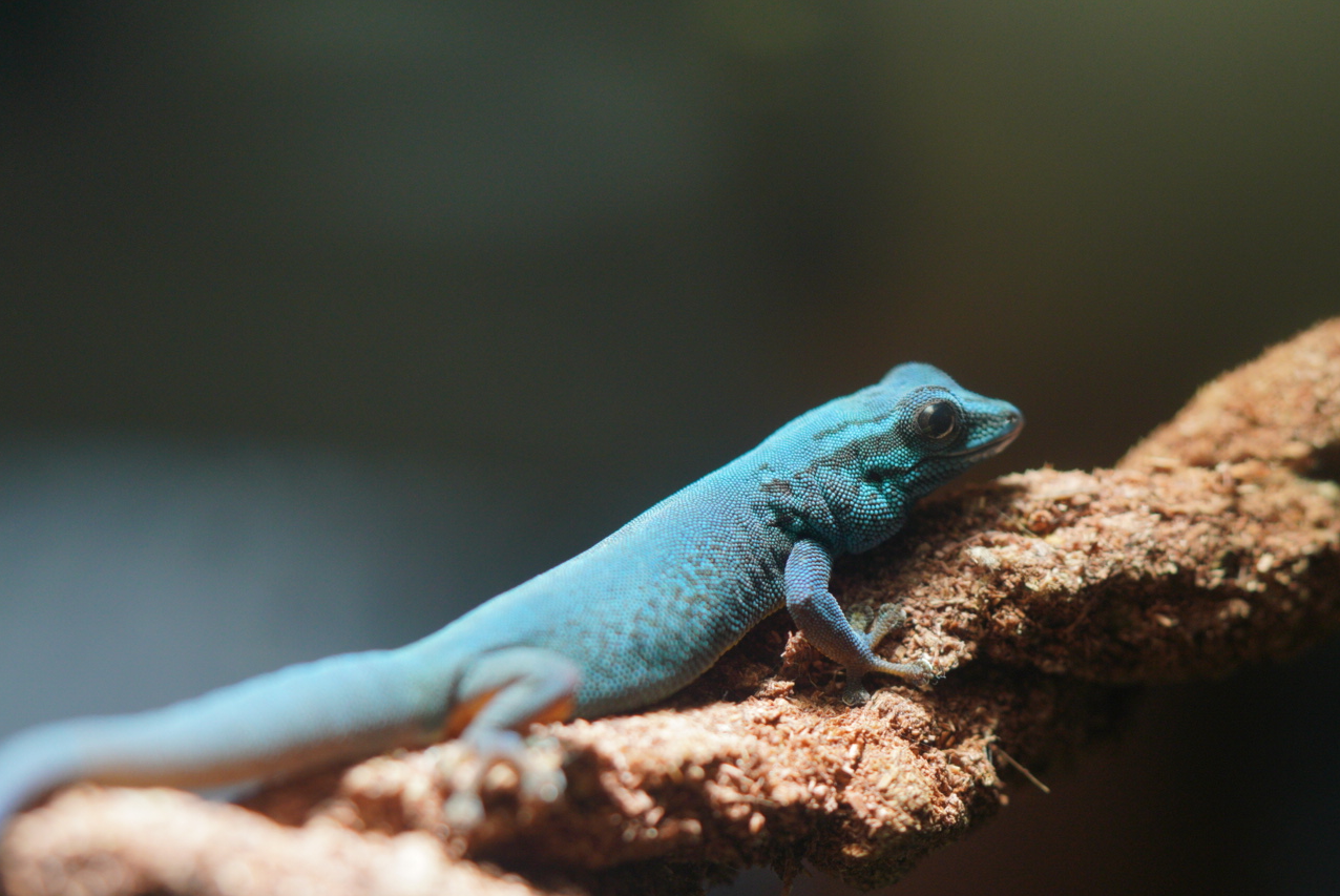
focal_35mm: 171
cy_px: 515
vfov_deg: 8.0
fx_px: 6370
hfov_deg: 12.0
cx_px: 812
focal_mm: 90
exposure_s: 1/320
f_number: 2.8
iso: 400
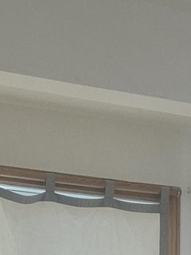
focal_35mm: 160
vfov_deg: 11.0
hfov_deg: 9.1
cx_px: 267
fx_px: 1178
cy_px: 539
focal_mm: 5.4
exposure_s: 1/120
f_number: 1.8
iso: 400
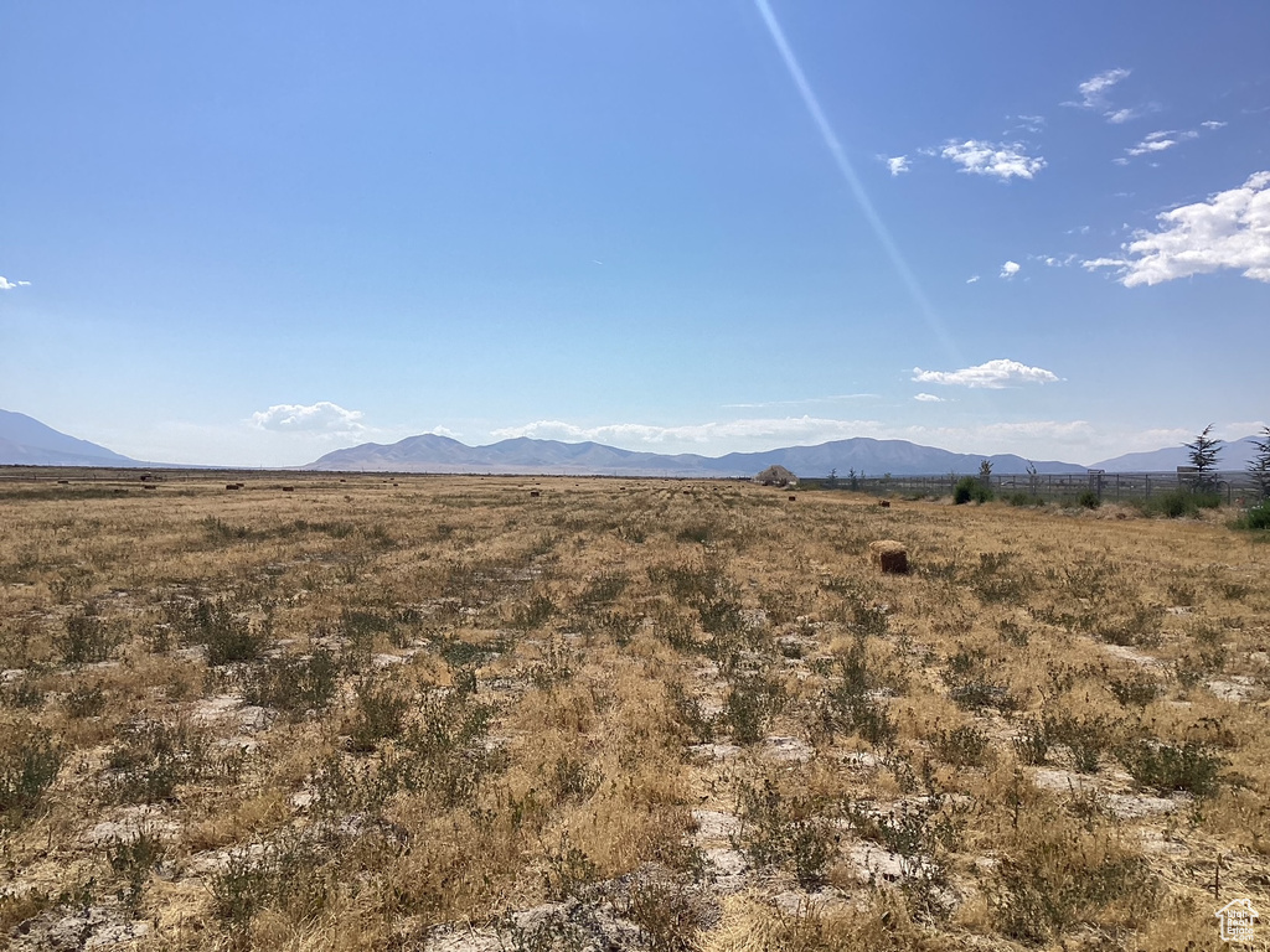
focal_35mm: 31
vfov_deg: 45.4
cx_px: 635
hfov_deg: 58.4
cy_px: 476
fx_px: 1137
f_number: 2.4
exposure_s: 1/3268
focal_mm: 3.3
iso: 25
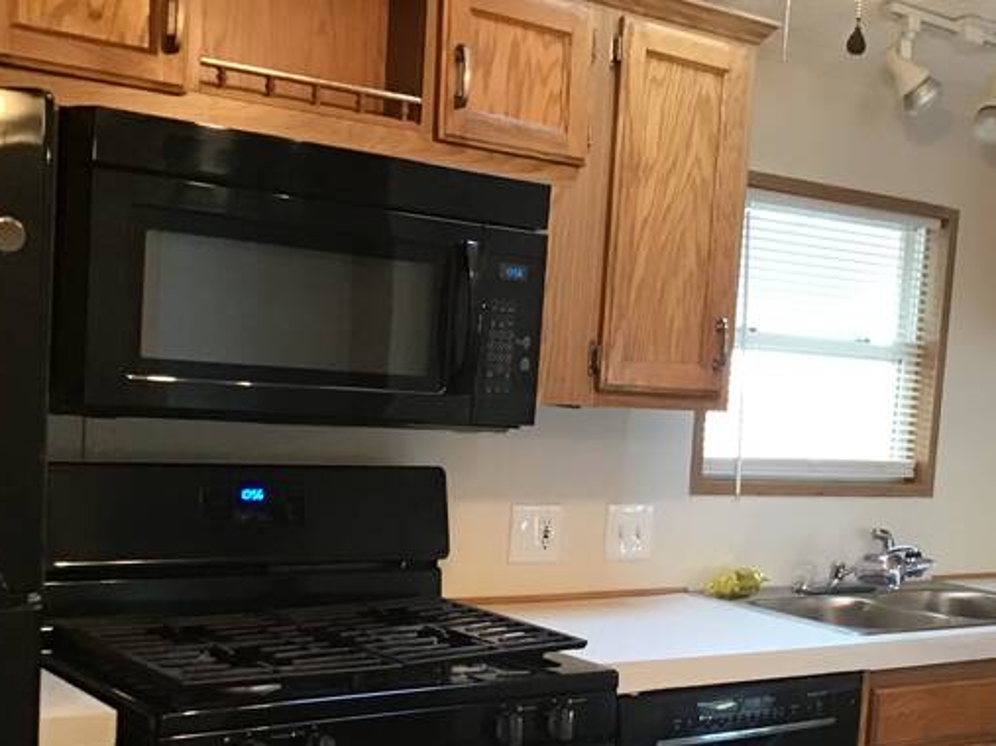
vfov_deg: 26.3
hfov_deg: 34.1
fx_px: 1582
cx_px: 764
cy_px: 537
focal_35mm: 55
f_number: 2.4
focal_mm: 3.3
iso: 125
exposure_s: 1/30
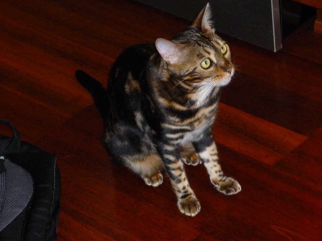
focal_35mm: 128
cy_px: 99
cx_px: 171
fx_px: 1191
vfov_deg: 11.6
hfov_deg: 15.4
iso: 640
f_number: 5.2
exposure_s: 1/30
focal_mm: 18.8
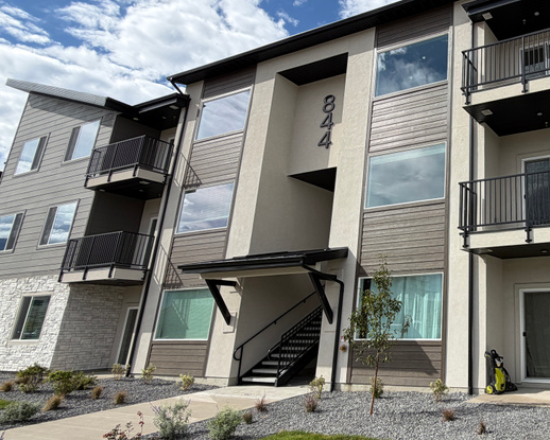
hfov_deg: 54.3
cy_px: 200
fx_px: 440
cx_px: 512
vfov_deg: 53.1
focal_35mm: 27
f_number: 2.2
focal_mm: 2.22
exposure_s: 1/1017
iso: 20
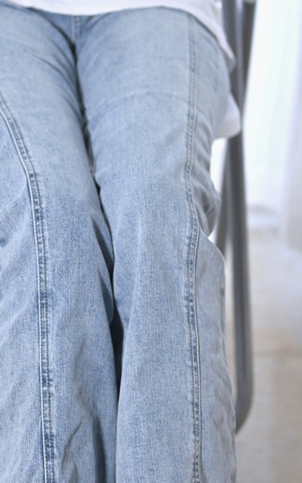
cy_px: 106
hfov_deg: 8.3
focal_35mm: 158
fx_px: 2082
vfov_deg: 13.2
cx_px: 57
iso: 640
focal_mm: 50
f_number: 1.8
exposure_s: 1/100
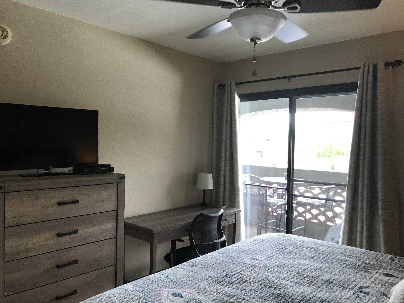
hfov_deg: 63.4
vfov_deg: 49.7
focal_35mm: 28
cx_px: 202
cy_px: 152
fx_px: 327
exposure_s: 1/30
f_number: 1.8
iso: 25
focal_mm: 3.99
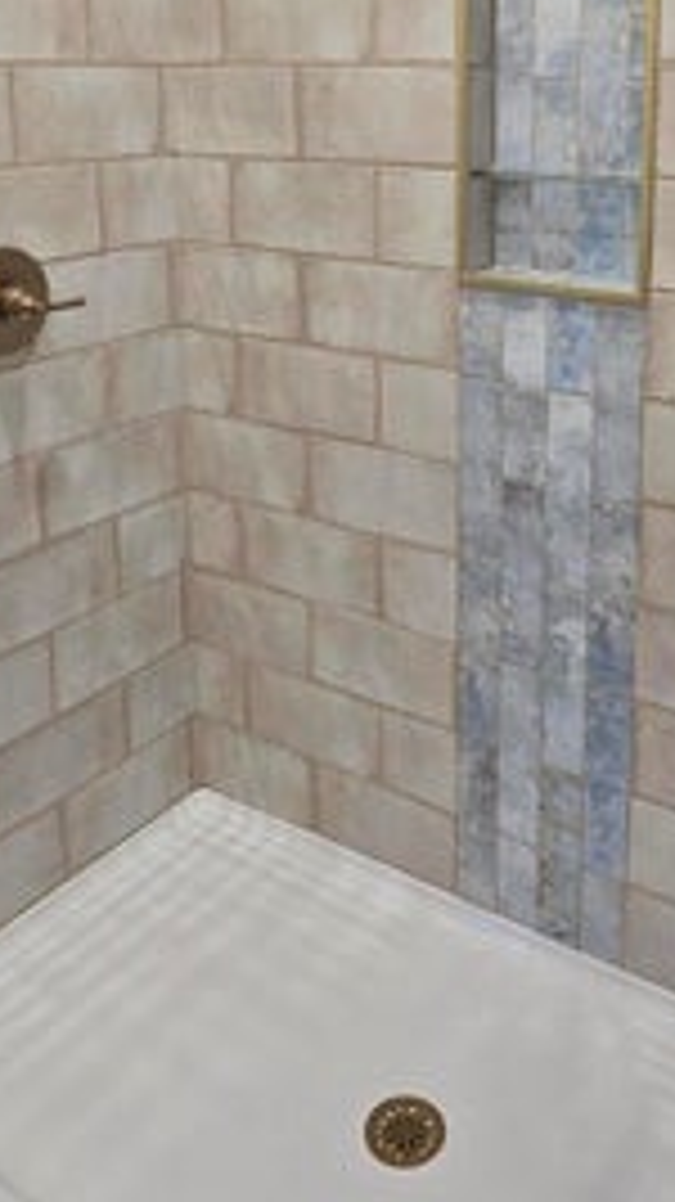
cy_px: 270
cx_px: 446
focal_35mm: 34
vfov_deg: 54.7
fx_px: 1083
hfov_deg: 34.3
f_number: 2.2
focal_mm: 2.2
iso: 80
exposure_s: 1/60
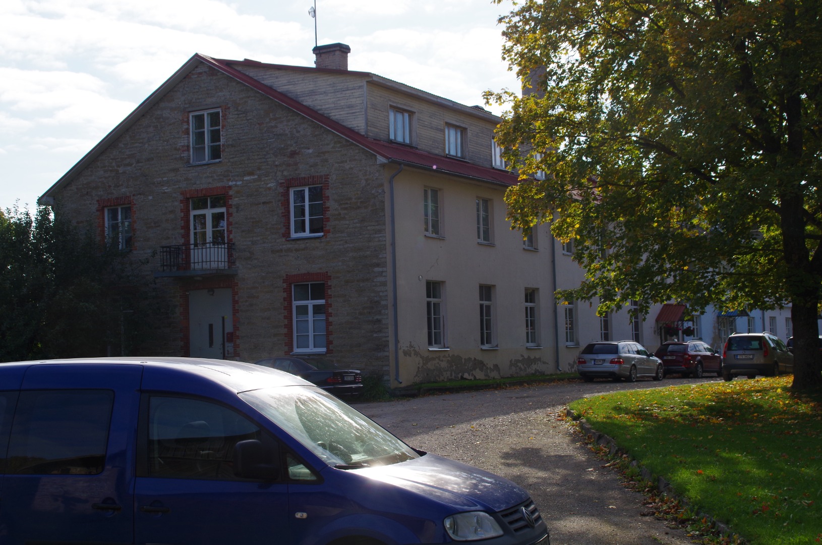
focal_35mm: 60
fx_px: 1367
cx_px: 411
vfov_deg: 22.5
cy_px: 272
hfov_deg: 33.5
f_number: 13
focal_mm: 40
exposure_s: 1/200
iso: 200
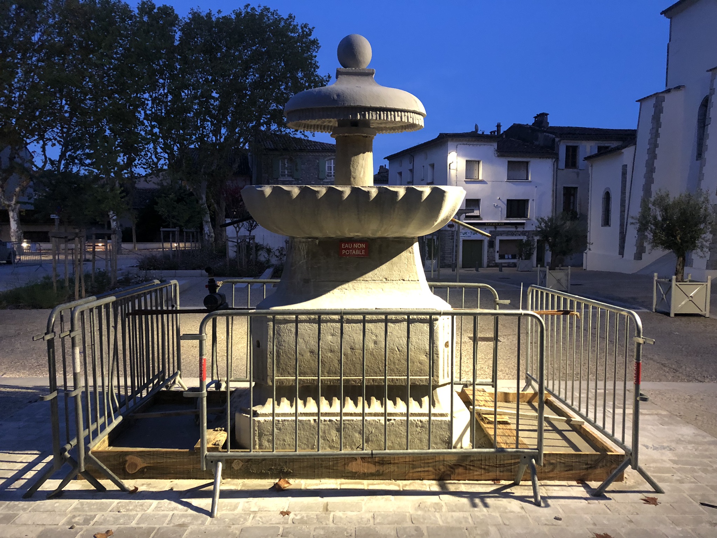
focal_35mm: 28
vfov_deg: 49.7
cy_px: 269
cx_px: 358
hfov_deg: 63.4
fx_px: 580
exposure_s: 1/8
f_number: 1.8
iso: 100
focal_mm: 4
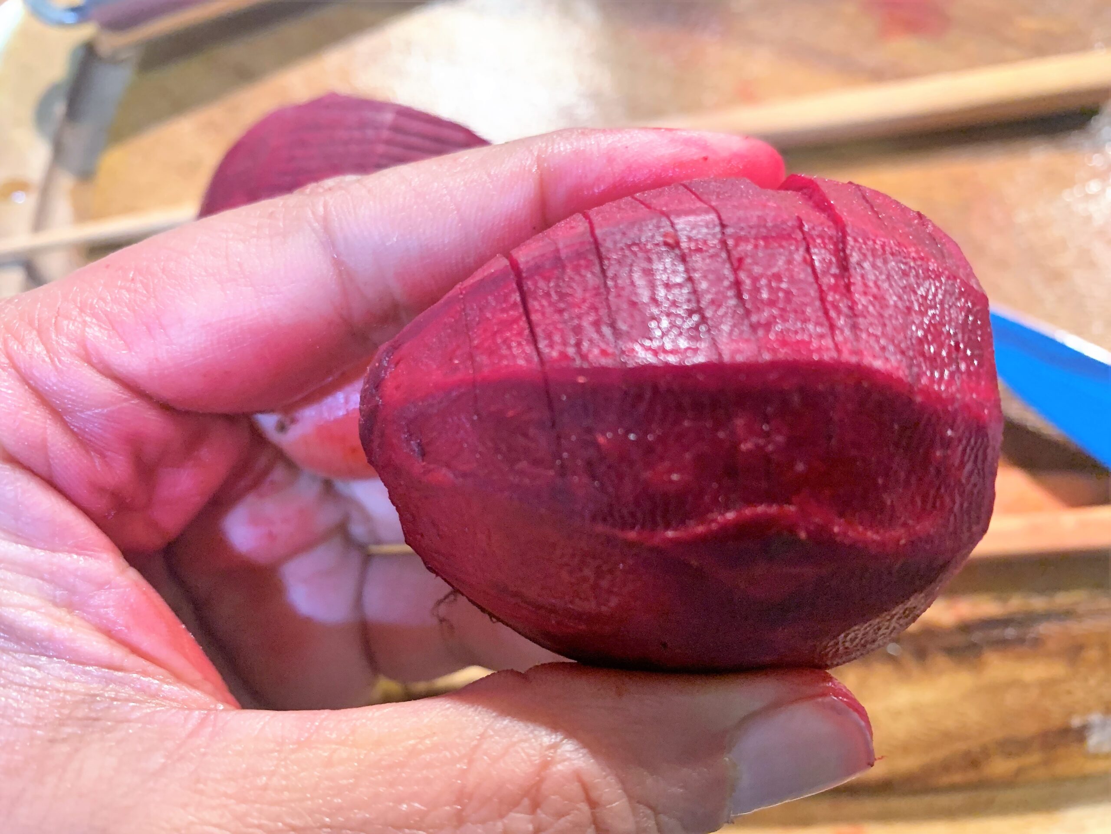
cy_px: 417
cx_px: 556
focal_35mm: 26
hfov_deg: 67.3
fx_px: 834
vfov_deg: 53.1
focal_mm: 4.25
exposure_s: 1/33
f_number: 1.8
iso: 320
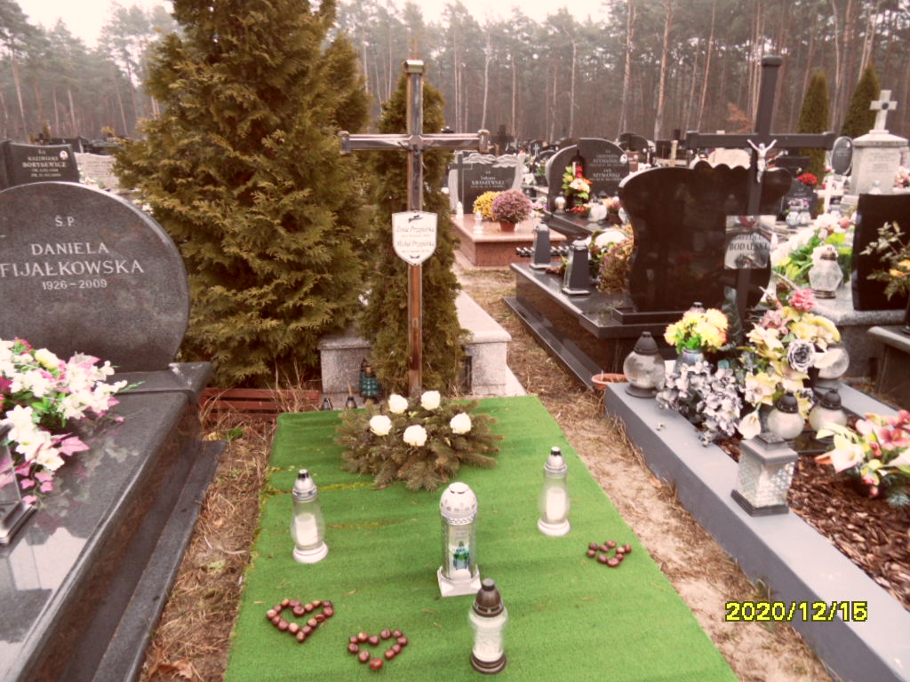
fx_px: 631
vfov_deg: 56.8
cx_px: 455
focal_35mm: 24
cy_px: 341
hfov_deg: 71.6
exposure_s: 1/45
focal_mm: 3.9
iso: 100
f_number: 3.2
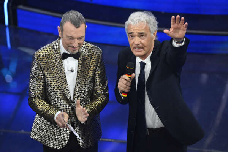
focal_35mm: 240
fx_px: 1520
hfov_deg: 8.6
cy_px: 76
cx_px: 114
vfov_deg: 5.7
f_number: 3.5
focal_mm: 240
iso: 4000
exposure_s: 1/640
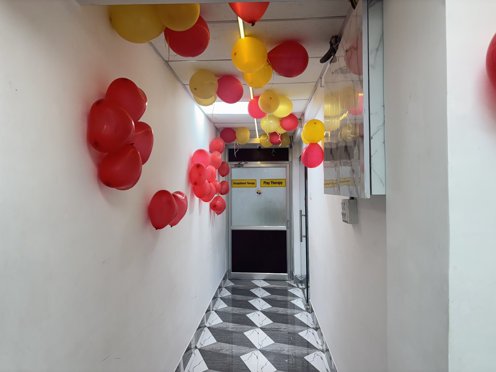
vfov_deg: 53.1
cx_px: 248
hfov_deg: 67.3
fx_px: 373
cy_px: 186
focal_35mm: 26
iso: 64
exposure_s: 1/100
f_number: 1.6
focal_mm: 5.96
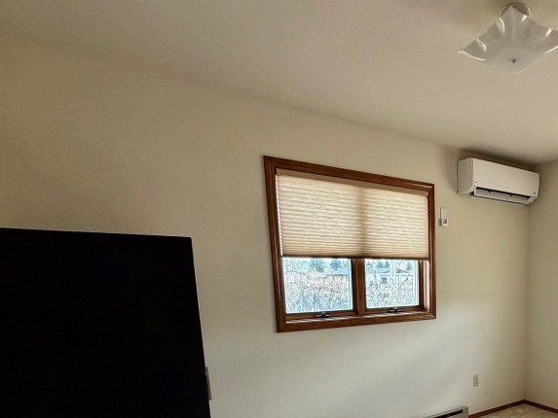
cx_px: 461
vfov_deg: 51.2
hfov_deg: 62.4
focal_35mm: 25
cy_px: 340
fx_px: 403
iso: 200
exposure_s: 1/121
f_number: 2.2
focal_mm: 2.22
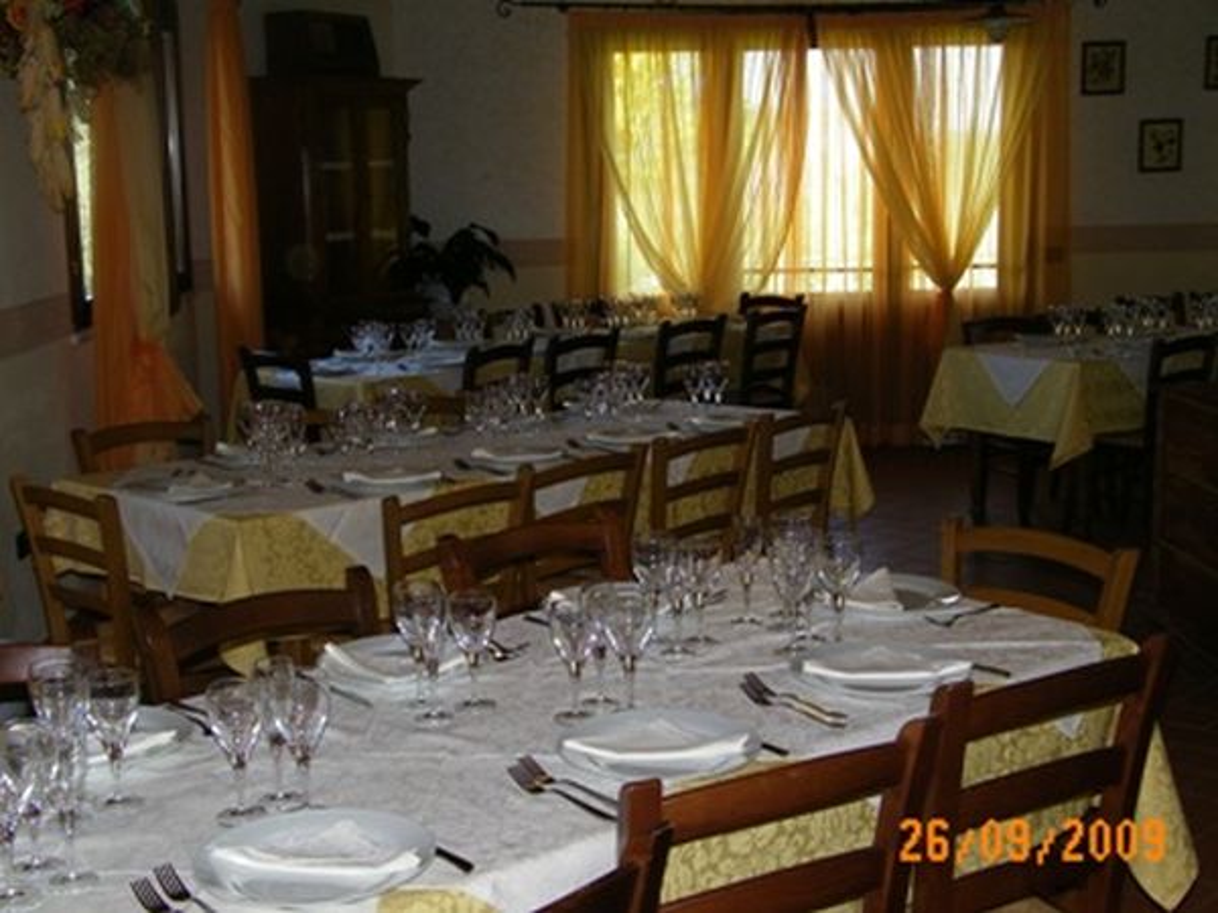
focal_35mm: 42
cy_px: 456
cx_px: 609
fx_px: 1478
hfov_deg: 44.8
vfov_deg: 34.3
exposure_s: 1/40
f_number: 3.8
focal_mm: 7.5
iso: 80
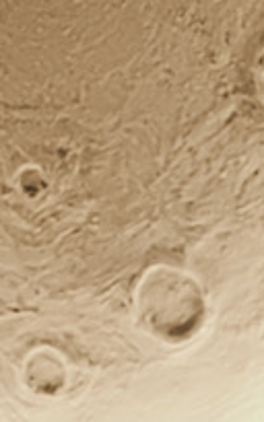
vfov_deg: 11.3
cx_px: 470
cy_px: 597
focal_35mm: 179
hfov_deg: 7.1
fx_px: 2062
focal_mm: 64
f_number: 4
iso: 1250
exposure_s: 1/60
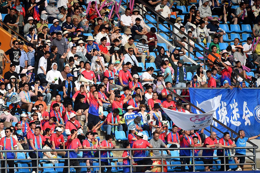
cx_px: 130
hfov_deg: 5.2
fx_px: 2889
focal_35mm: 400
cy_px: 86
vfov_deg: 3.4
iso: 640
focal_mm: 400
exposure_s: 1/3200
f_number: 4
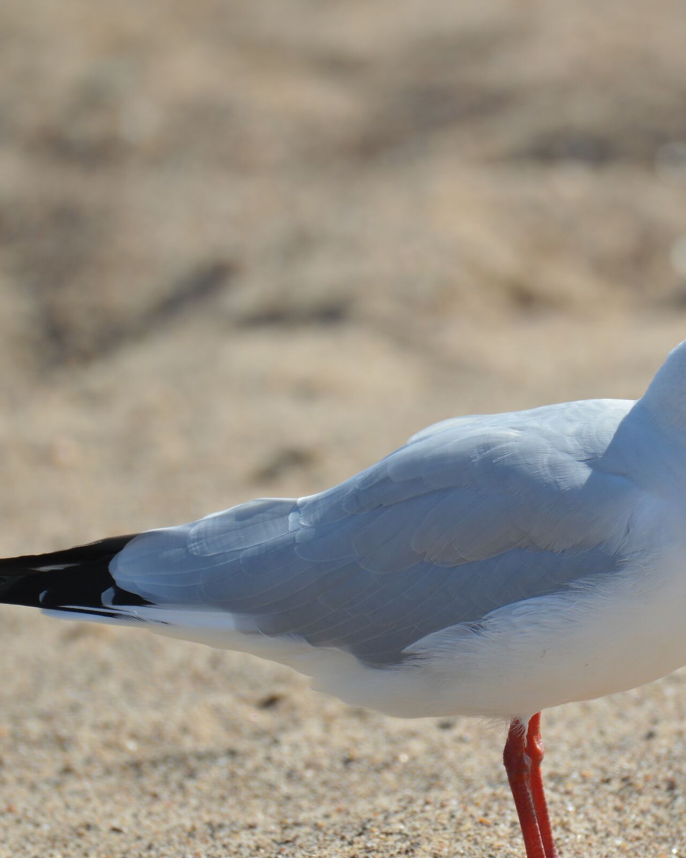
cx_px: 584
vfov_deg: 1.8
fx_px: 26876
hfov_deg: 1.5
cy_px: 429
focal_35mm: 1059
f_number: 5.6
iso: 100
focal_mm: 500
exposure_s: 1/500
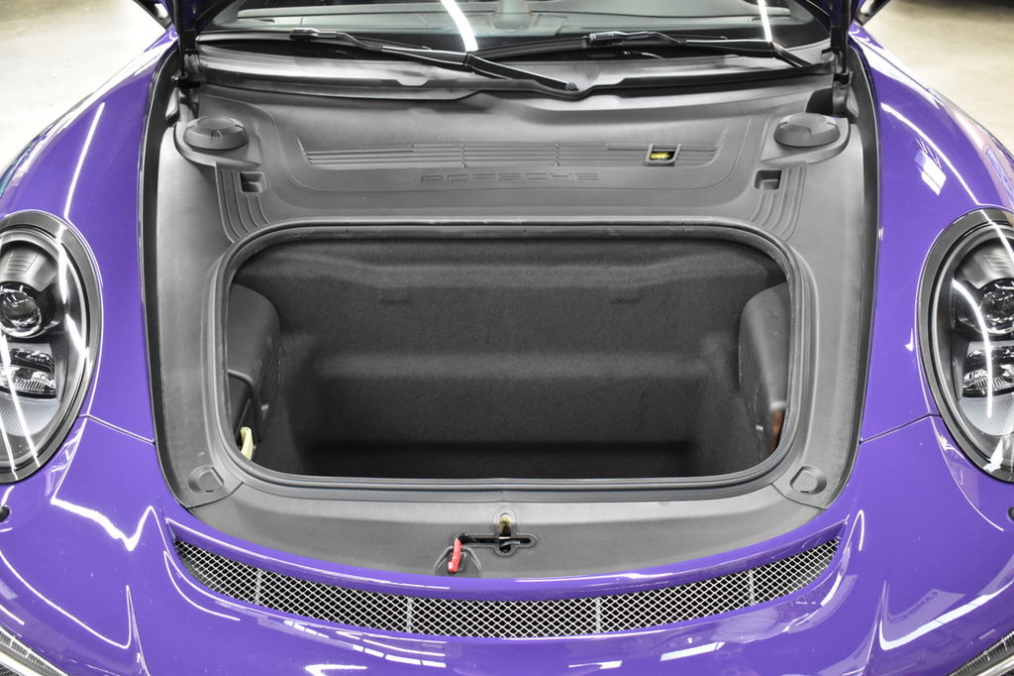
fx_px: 1056
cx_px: 507
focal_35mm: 38
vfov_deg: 35.5
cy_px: 338
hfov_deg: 51.3
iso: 2500
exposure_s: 1/40
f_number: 4
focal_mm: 25
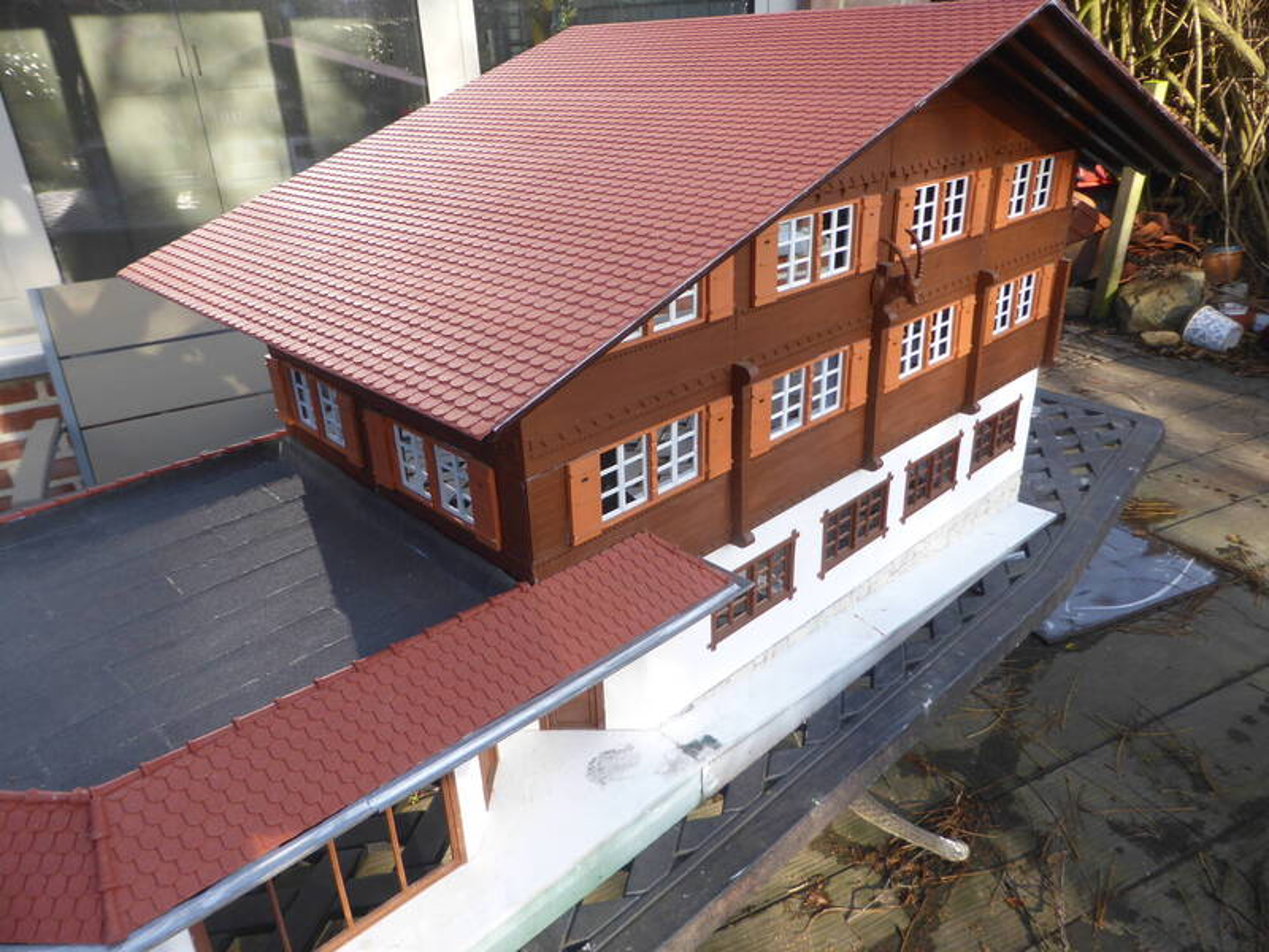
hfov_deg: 71.6
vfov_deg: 56.8
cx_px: 634
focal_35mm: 24
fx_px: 880
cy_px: 476
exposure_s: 1/125
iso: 100
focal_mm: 4.3
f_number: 3.3
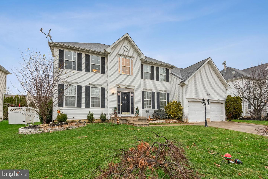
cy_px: 90
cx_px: 134
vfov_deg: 70.4
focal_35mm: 17
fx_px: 127
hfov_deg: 93.3
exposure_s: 1/80
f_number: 8
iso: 500
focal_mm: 17
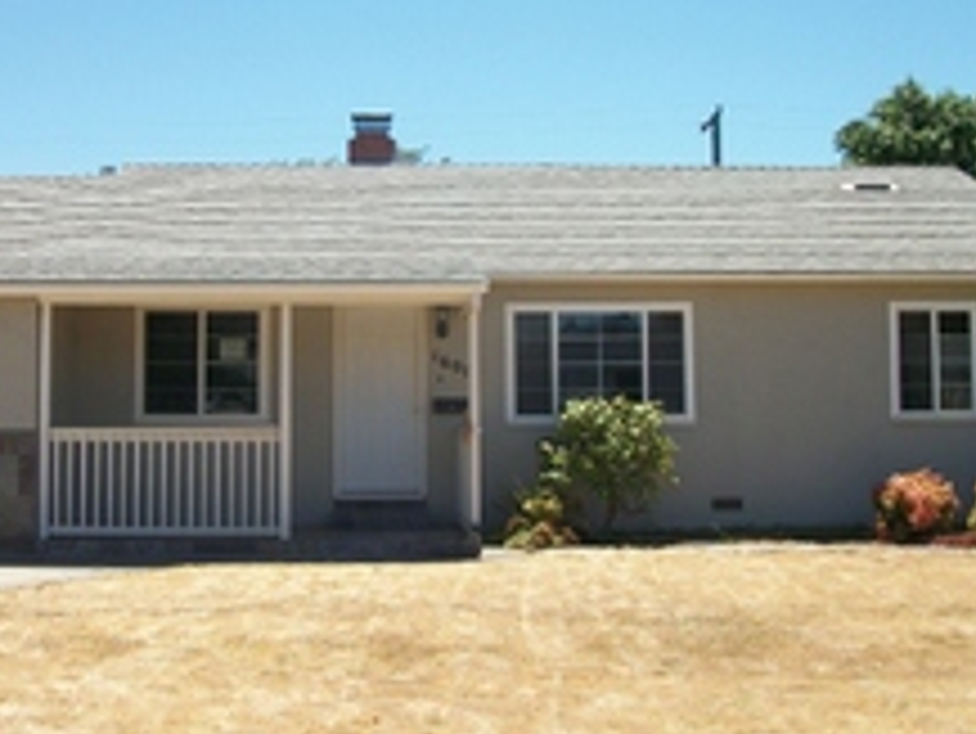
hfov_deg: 37.3
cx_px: 378
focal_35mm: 51
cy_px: 257
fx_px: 1439
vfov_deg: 28.4
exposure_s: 1/125
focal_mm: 5.7
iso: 80
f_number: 8.8
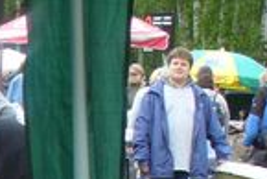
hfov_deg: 10.7
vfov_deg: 7.6
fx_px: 1262
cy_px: 412
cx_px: -320
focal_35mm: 170
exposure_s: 1/100
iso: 80
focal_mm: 6.1
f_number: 2.8
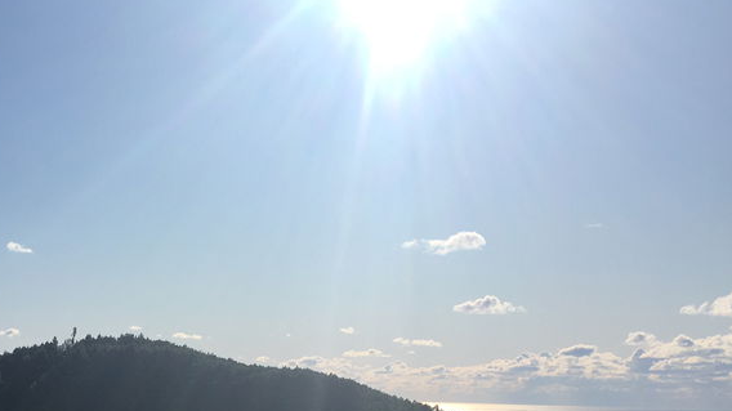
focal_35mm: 57
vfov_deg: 20.1
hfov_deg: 35.6
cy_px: 460
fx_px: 1106
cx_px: 166
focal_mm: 4.15
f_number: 2.2
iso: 25
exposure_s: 1/5917
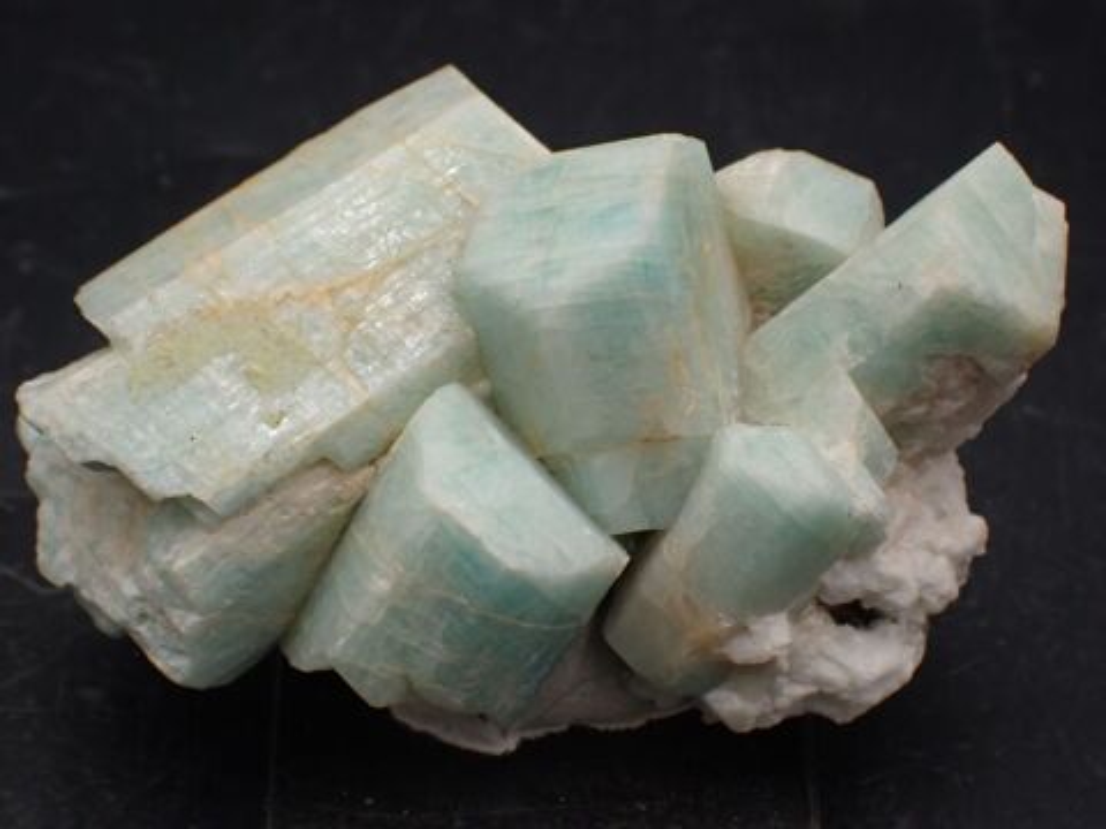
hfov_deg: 19.6
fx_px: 3195
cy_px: 414
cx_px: 553
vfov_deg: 14.8
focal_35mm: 100
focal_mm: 18
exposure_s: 1/400
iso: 320
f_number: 6.3
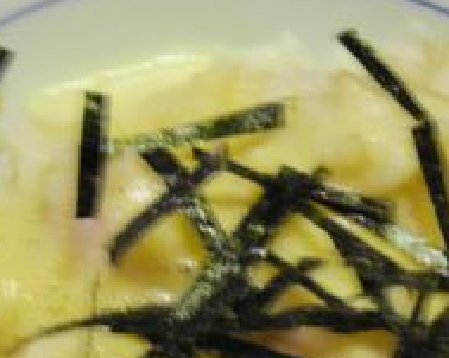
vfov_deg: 7.7
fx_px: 2643
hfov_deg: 9.7
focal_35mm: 199
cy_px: 399
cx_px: 295
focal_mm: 12.7
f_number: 4.2
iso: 101
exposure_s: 1/3.9
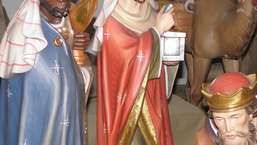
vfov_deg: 14.6
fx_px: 559
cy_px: 128
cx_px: 177
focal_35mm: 82
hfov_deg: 25.7
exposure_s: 1/40
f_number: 3.1
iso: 100
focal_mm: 6.44
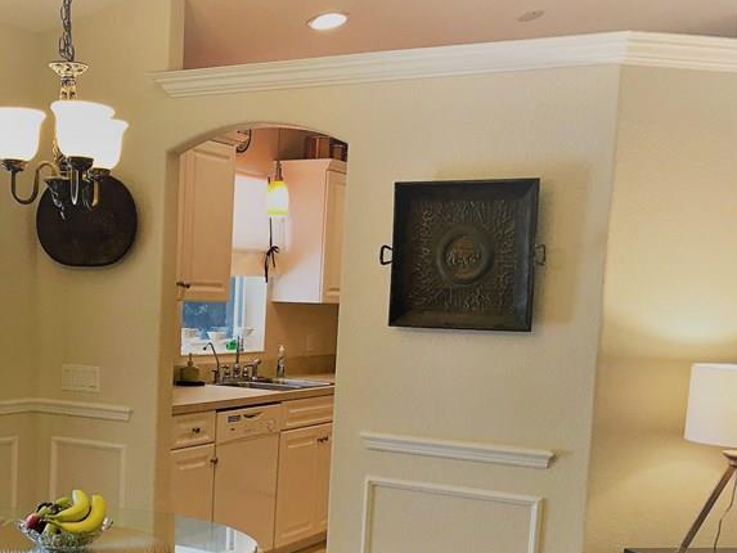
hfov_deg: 37.5
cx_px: 206
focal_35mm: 50
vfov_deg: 28.5
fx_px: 1065
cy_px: 439
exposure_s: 1/30
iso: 25
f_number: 1.8
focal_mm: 3.99
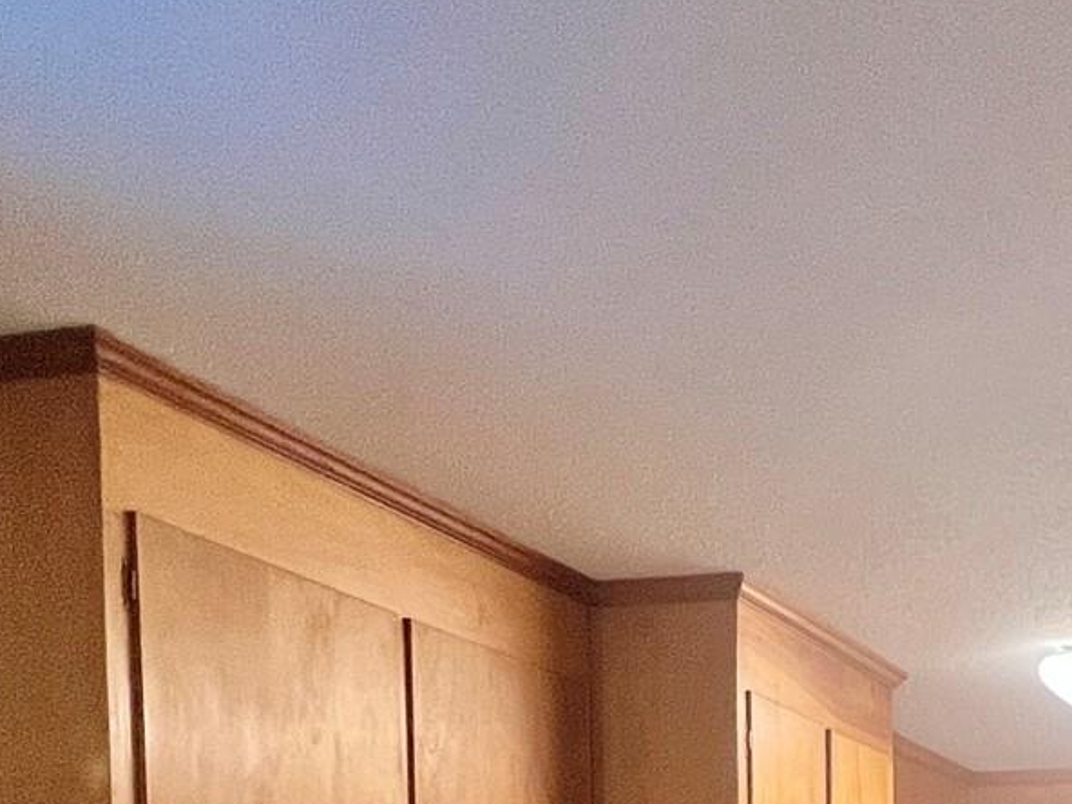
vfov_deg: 26.2
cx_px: 1190
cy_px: 1106
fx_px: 1394
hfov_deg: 35.7
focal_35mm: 45
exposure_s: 1/60
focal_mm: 1.57
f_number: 1.8
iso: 320
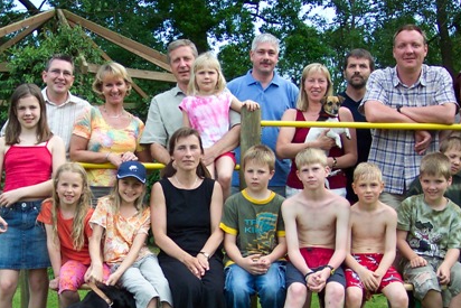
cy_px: 219
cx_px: 232
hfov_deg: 33.9
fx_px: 756
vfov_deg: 22.9
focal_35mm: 59
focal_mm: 8
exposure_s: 1/500
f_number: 2.8
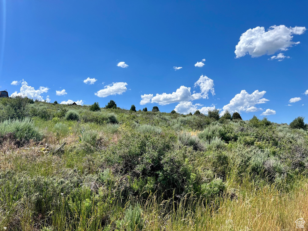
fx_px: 231
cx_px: 154
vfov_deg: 53.1
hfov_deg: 67.3
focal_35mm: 26
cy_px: 116
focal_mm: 5.7
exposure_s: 1/5076
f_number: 1.5
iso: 50
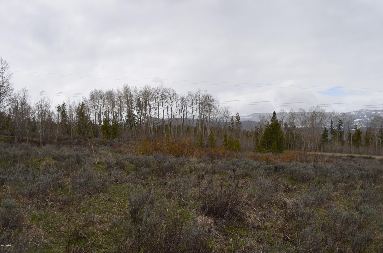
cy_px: 126
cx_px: 192
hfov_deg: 53.2
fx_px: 382
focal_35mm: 36
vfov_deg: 36.7
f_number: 9
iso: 100
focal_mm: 24
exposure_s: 1/200
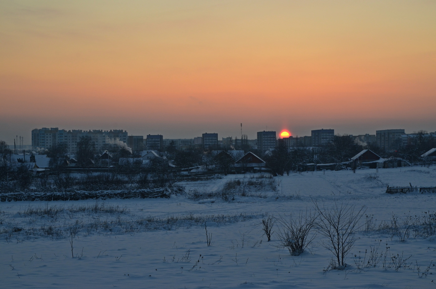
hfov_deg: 27.0
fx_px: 906
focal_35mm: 75
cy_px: 144
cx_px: 218
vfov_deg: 18.1
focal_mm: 50
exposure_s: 1/40
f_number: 9
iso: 400
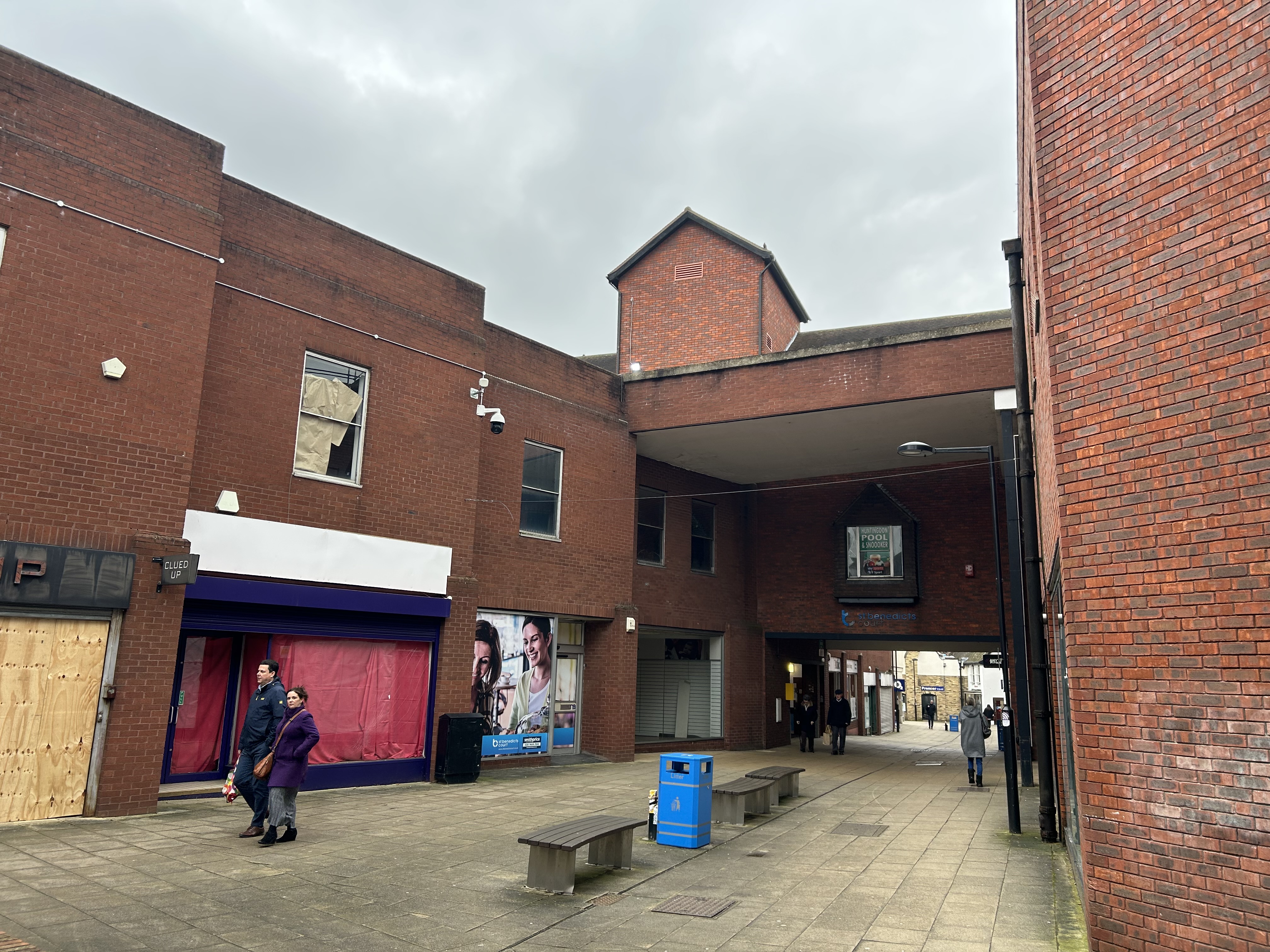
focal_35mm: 26
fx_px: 954
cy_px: 476
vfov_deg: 53.1
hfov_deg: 67.3
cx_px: 635
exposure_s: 1/376
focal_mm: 5.7
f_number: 1.5
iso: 50
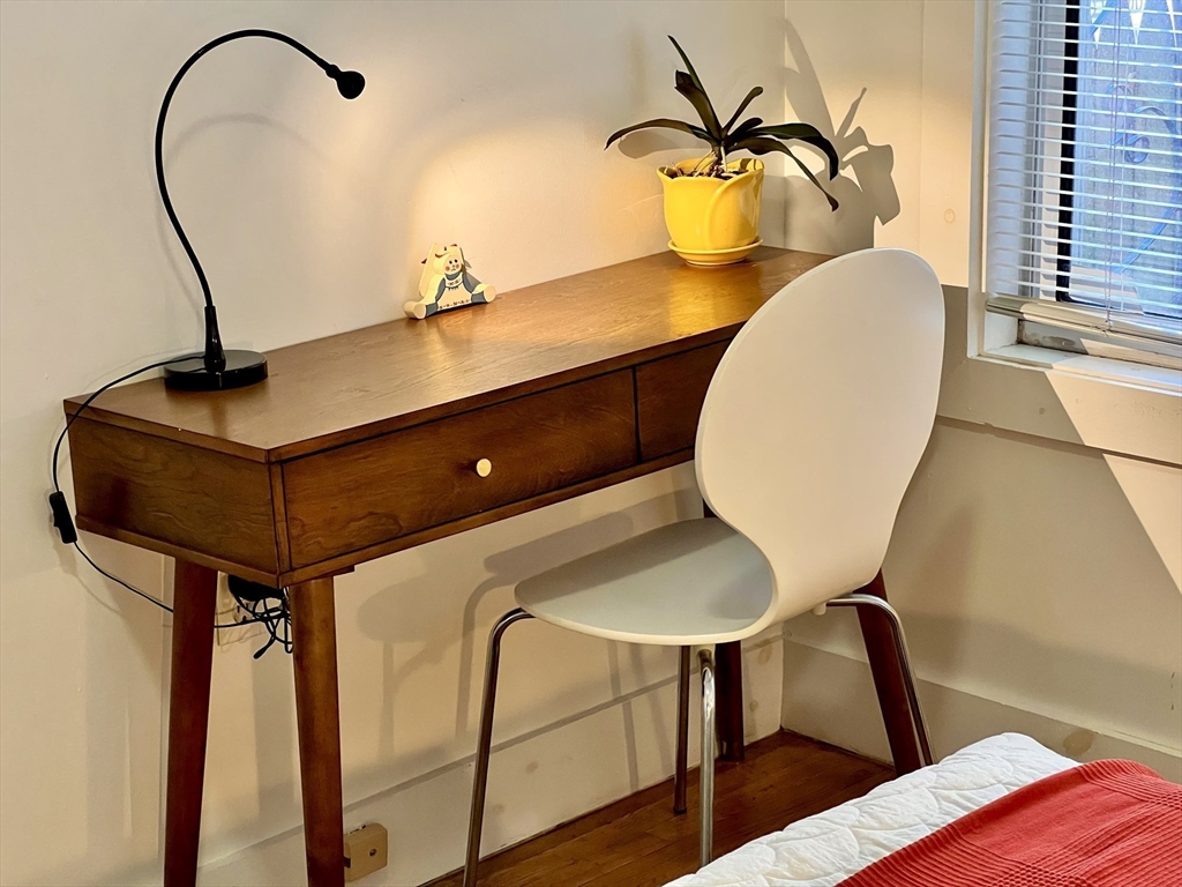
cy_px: 444
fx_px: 2629
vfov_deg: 19.1
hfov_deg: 25.3
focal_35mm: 77
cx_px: 591
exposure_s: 1/60
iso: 400
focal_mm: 9
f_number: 2.8
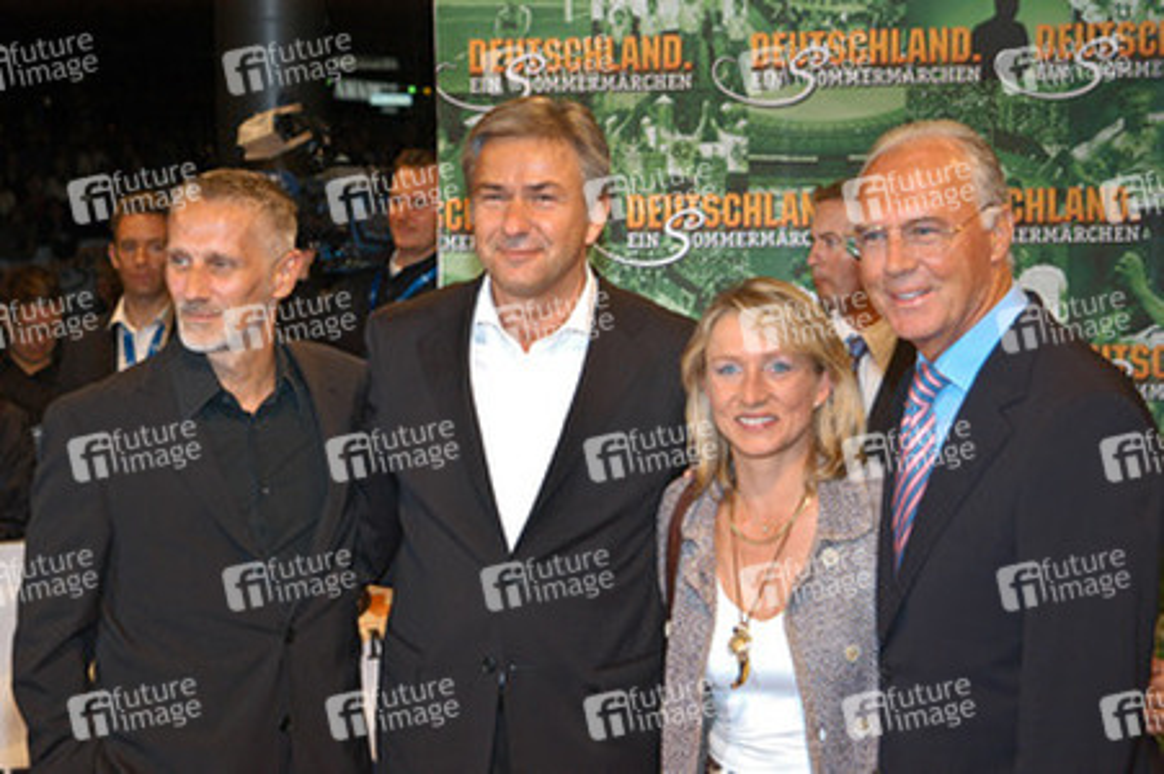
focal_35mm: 72
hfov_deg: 28.1
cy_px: 387
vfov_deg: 18.9
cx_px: 582
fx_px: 2326
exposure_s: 1/160
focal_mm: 48
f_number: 5
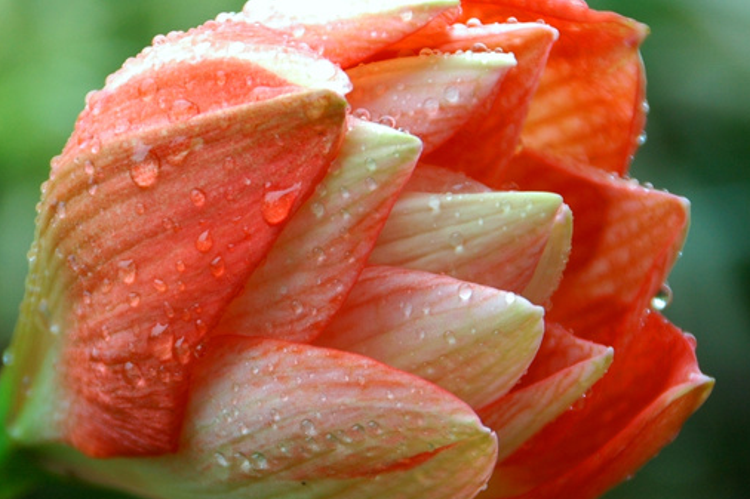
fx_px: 12641
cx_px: 258
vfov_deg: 2.3
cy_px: 303
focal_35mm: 607
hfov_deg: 3.4
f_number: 5.6
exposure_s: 1/20
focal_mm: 200
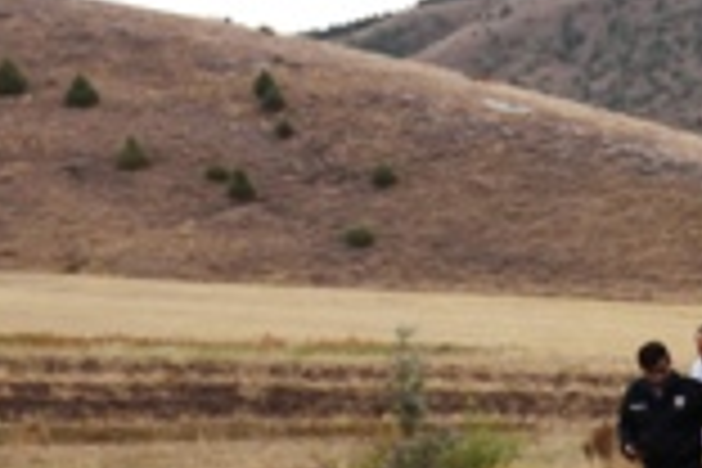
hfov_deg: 7.2
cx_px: 1688
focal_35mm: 270
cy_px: 619
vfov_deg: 5.1
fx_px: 5256
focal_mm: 35
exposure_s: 1/200
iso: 200
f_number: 7.1
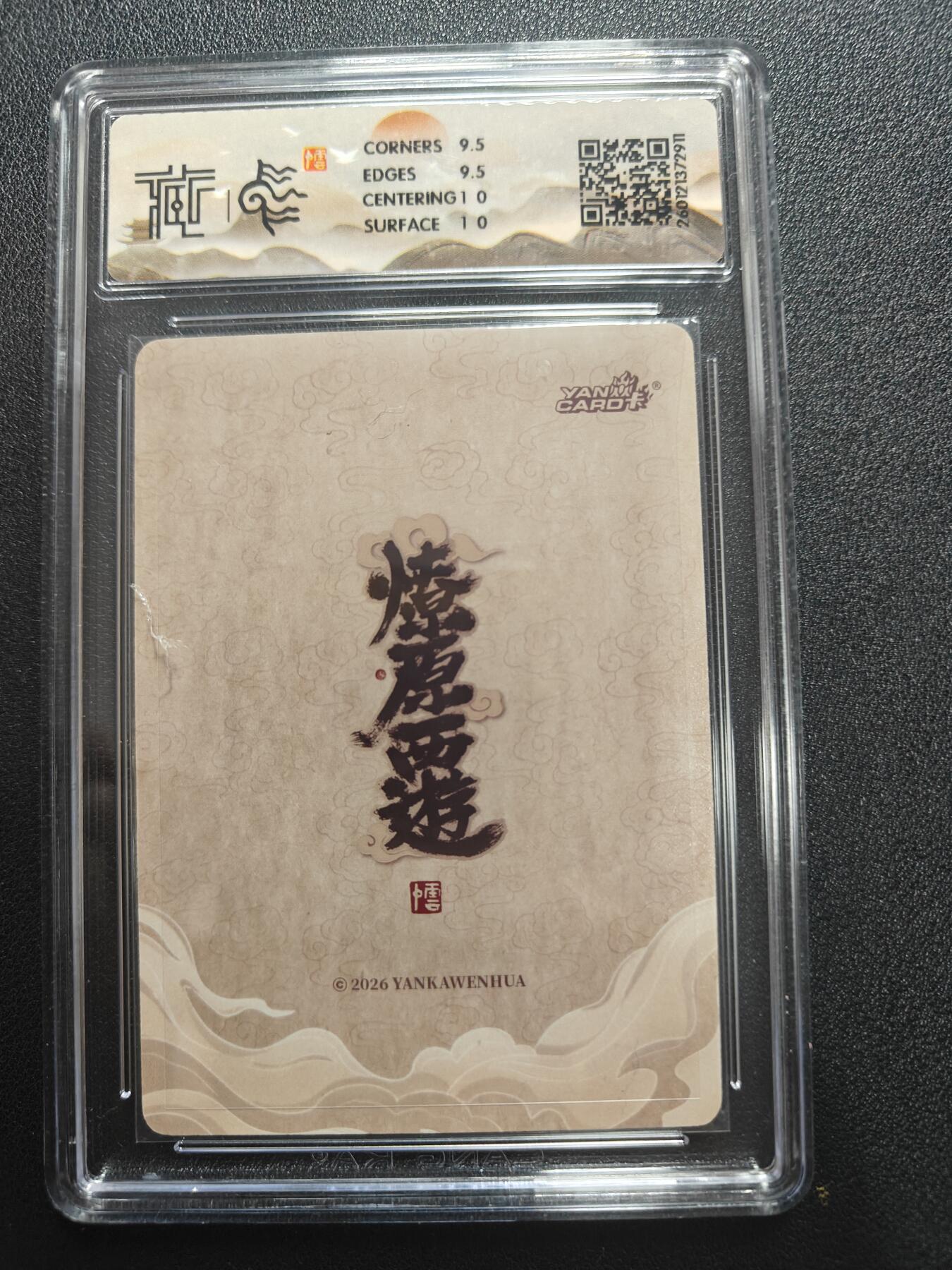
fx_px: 880
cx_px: 476
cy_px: 635
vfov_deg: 71.6
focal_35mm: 24
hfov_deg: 56.8
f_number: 1.8
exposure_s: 1/50
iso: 250
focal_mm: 5.59
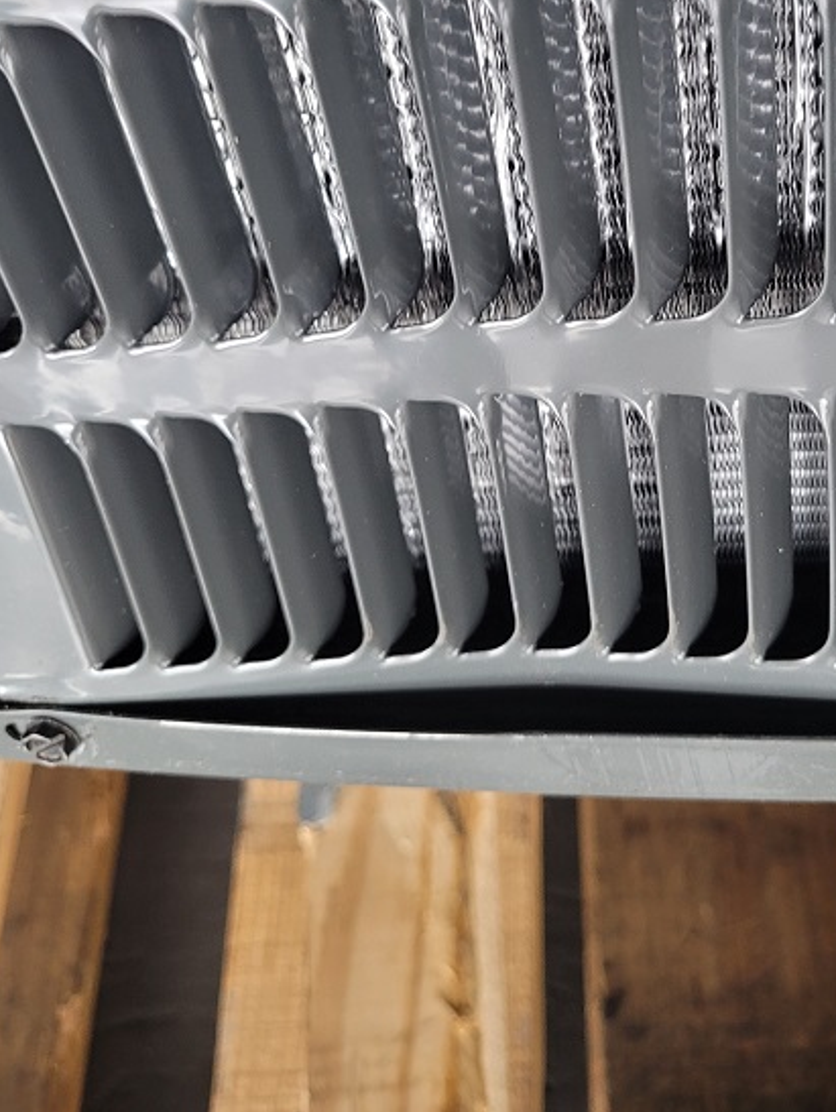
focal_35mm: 38
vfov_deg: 47.6
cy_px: 314
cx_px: 594
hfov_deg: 37.1
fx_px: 1222
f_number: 1.8
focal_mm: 5.4
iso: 160
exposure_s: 1/40
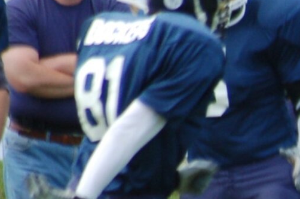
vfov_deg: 0.7
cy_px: 232
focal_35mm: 1971
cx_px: 541
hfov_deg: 1.0
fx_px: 16399
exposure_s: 1/500
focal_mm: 300
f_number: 5.6
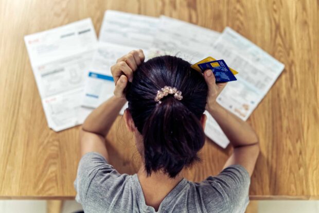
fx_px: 488
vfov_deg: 24.6
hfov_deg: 36.2
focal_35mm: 55
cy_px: 106
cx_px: 160
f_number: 2.2
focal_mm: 55
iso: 640
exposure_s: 1/200
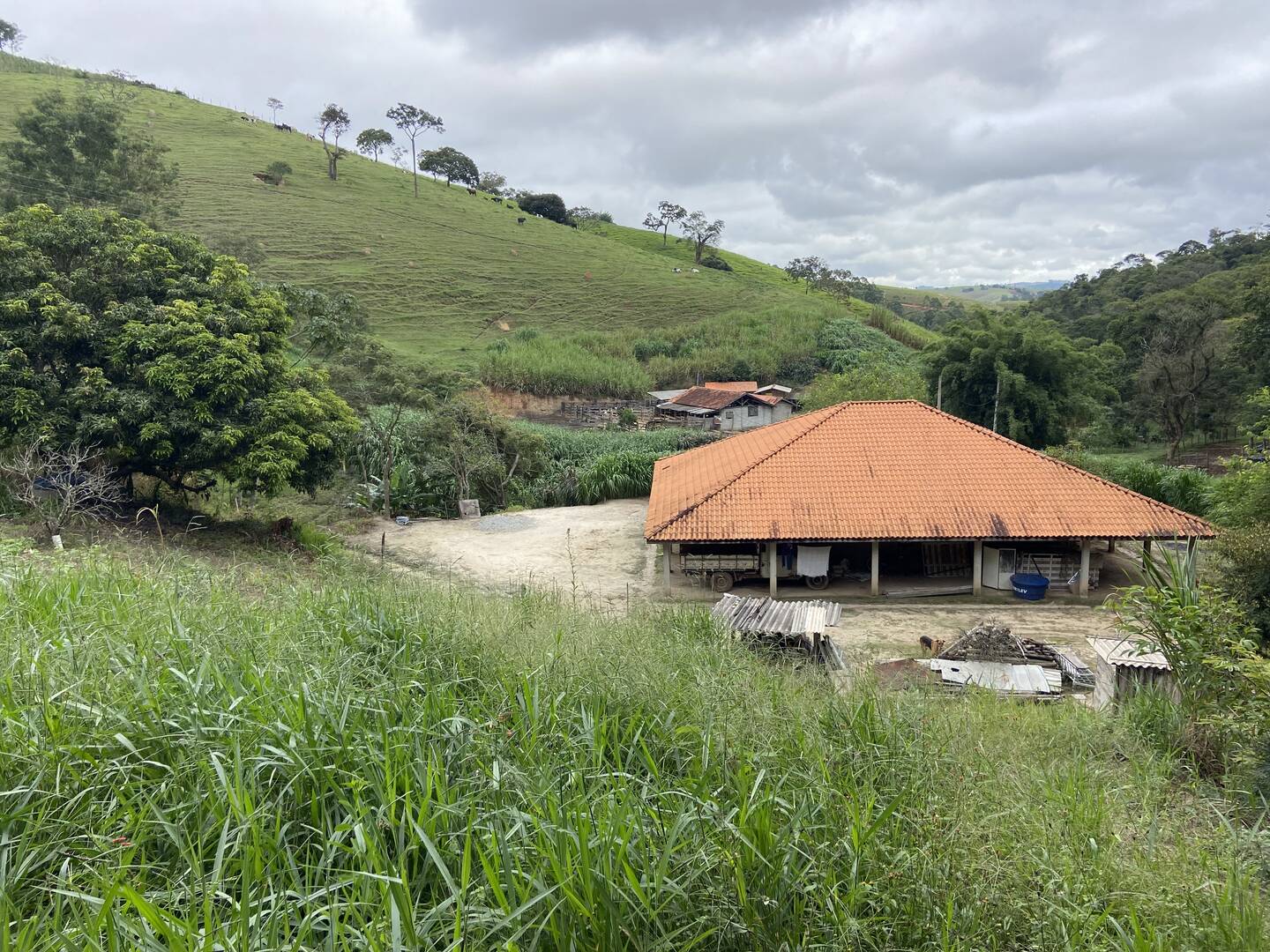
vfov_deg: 53.1
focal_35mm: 26
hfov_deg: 67.3
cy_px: 476
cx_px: 635
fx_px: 954
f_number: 1.8
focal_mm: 4.25
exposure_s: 1/666
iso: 32
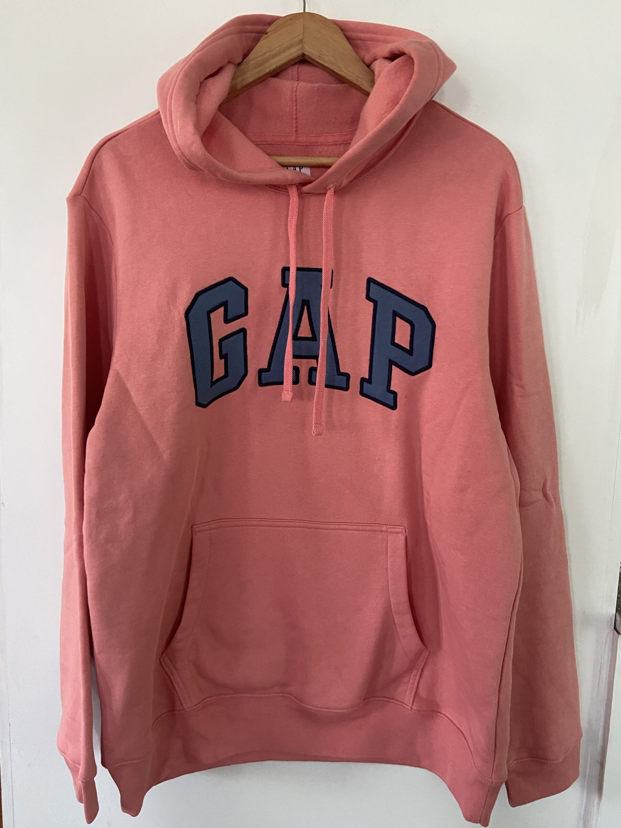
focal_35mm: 26
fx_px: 622
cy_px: 414
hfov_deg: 53.1
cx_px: 310
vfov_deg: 67.3
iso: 250
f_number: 1.8
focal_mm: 4.25
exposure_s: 1/50
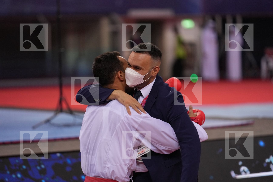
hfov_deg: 10.3
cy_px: 91
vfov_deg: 6.9
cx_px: 136
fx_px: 1517
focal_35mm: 200
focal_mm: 200
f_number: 2.8
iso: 2500
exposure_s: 1/1000
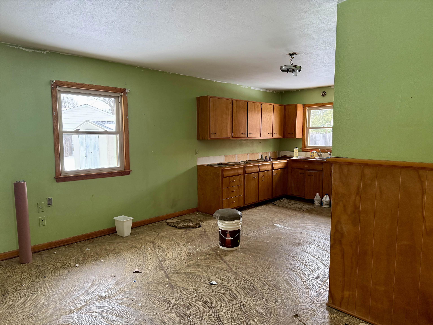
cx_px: 216
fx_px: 300
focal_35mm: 24
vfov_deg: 56.8
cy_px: 162
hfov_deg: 71.6
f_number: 1.78
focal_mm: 6.76
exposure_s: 1/98
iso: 200
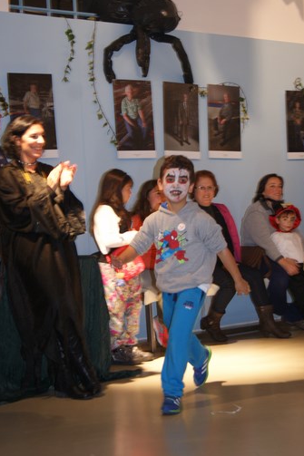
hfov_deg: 21.7
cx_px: 165
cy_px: 210
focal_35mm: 63
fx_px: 793
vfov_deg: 32.1
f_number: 5
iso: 400
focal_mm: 35
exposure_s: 1/60
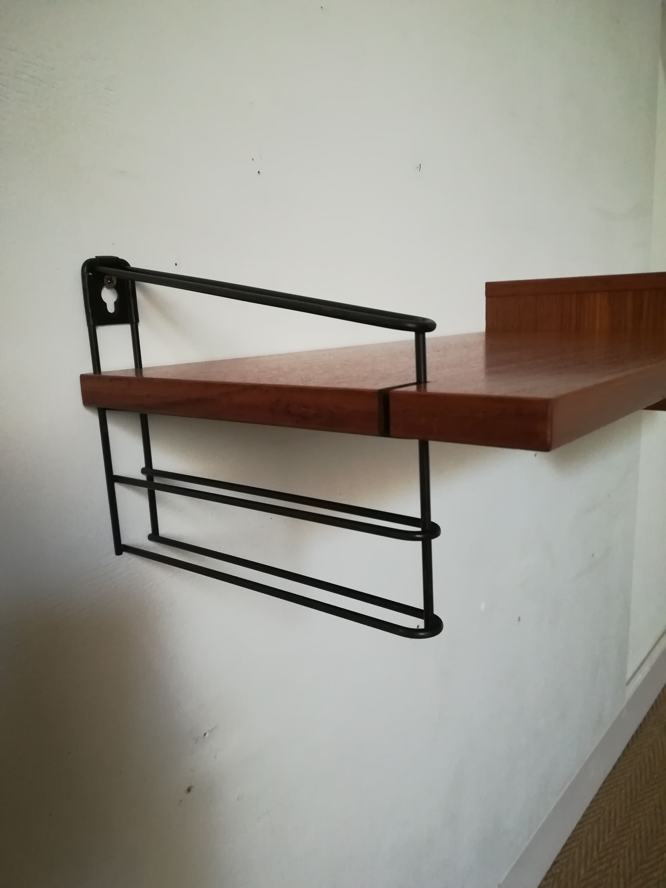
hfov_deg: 53.1
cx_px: 333
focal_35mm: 26
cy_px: 444
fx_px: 667
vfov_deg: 67.3
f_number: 2.2
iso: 640
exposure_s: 1/14.3
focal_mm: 3.83
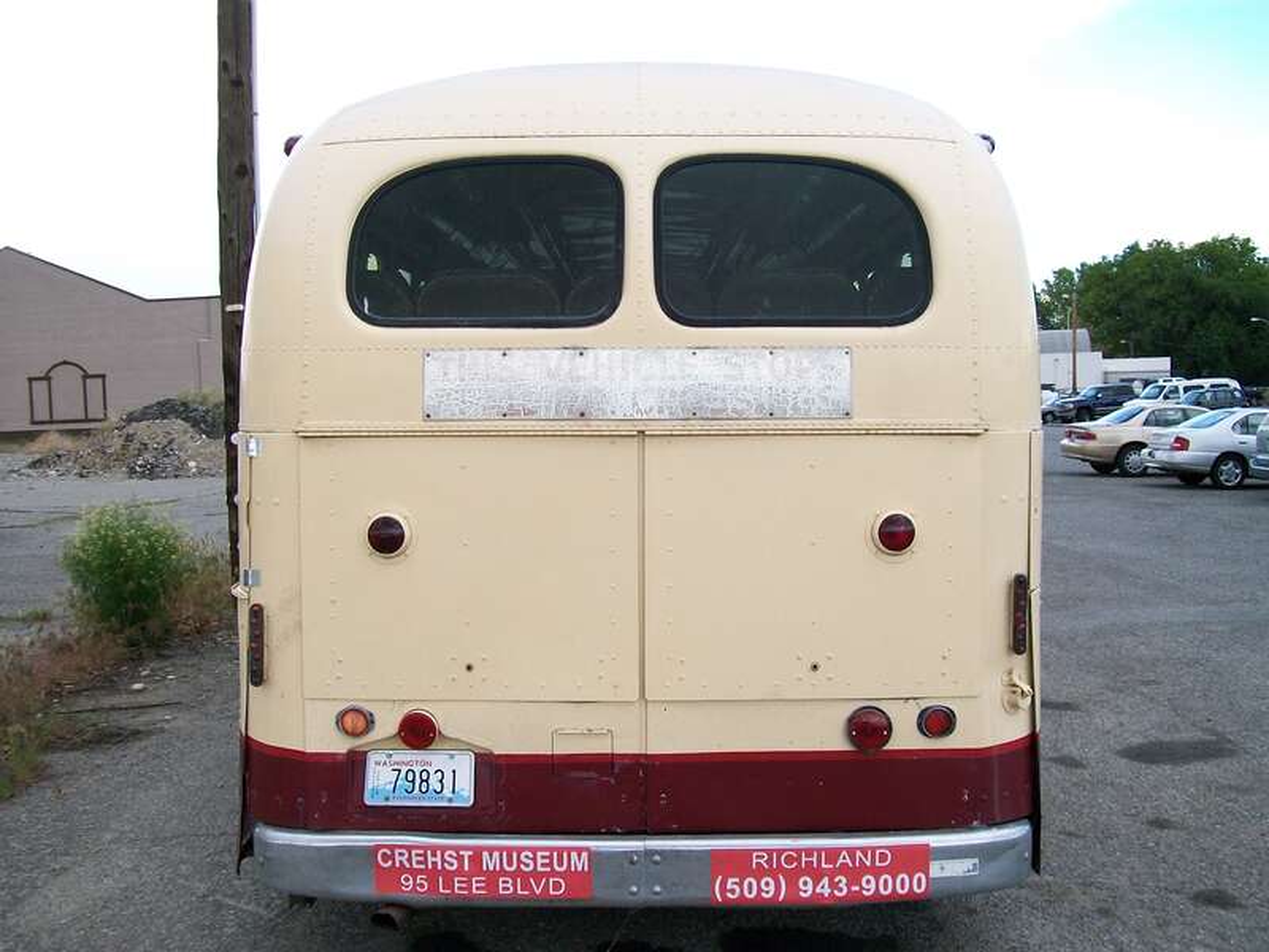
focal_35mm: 36
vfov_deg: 39.7
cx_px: 634
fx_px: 1320
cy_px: 476
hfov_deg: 51.4
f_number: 2.7
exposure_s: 1/400
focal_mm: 6
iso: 80
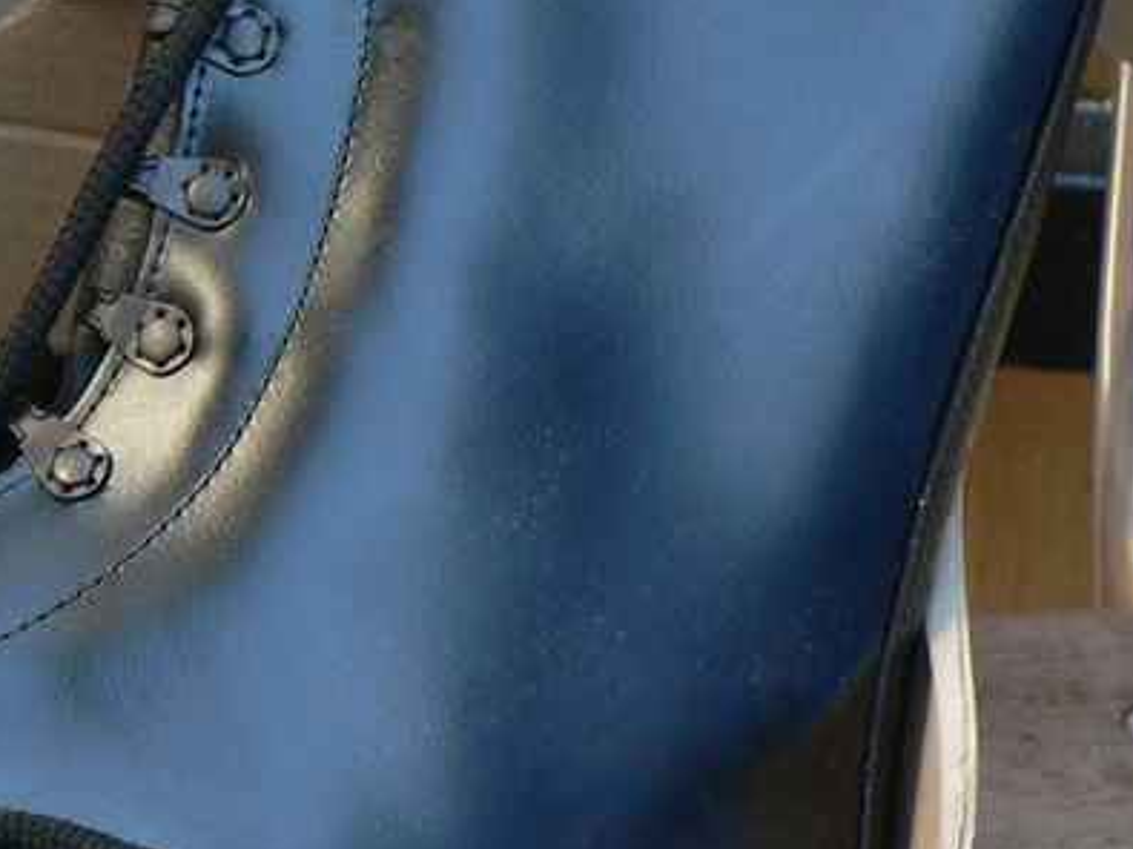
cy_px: 468
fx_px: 6053
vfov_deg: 8.0
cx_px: -141
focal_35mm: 185
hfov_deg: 10.6
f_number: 3.2
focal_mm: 12.2
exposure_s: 1/40
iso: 80
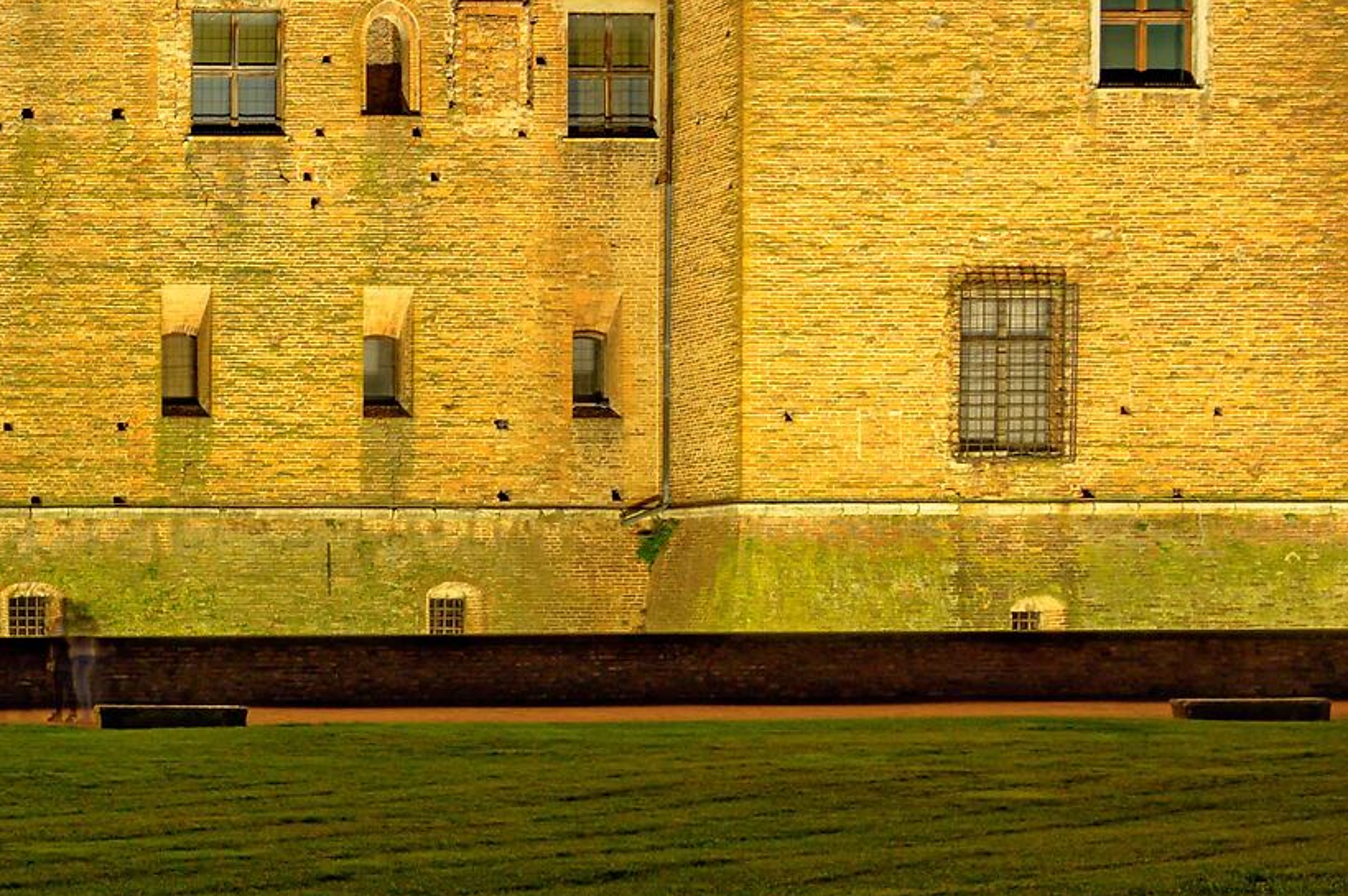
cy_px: 44
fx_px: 3181
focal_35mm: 85
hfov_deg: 21.3
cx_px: -487
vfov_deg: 15.8
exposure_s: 8
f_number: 11
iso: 50
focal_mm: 29
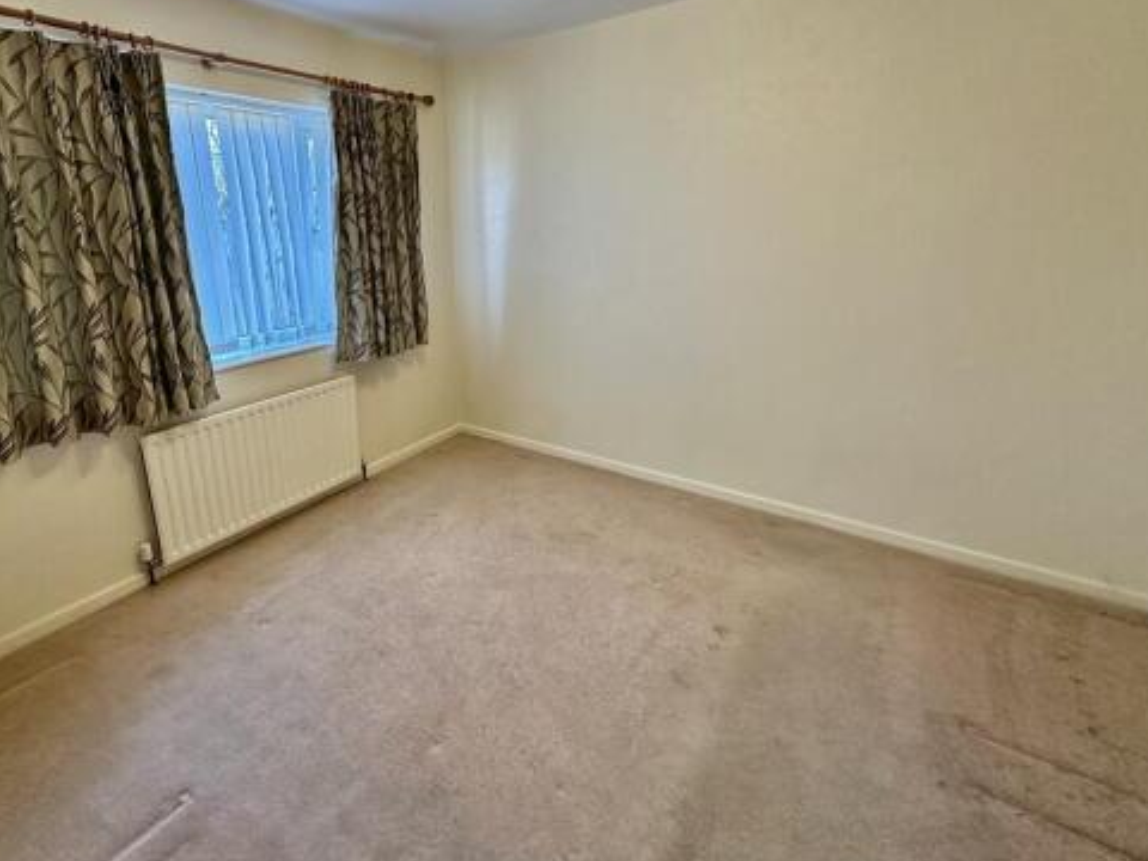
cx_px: 465
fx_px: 564
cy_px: 370
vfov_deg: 74.3
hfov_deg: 90.0
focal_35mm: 17
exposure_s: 1/100
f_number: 2.2
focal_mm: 2.22
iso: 200
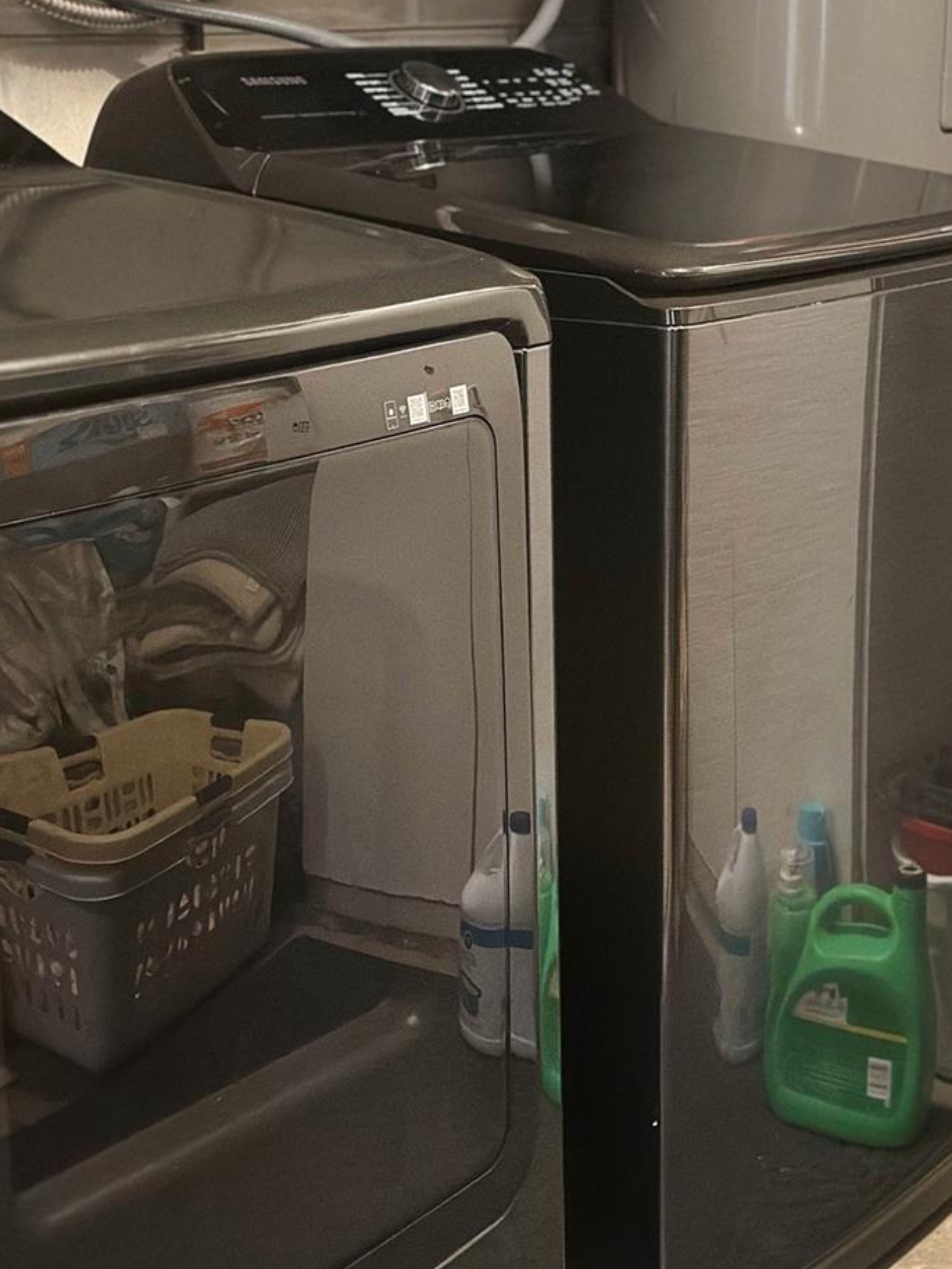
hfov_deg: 23.3
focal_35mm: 63
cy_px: 482
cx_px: 508
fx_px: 2309
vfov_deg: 30.6
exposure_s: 1/24
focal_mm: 6.86
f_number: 1.78
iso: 1000
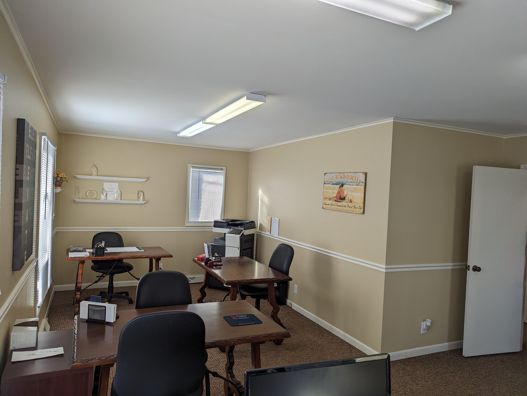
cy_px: 198
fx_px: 365
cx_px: 264
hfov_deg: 71.6
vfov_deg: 56.8
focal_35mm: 24
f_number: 1.85
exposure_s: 1/458
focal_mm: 6.81
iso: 42
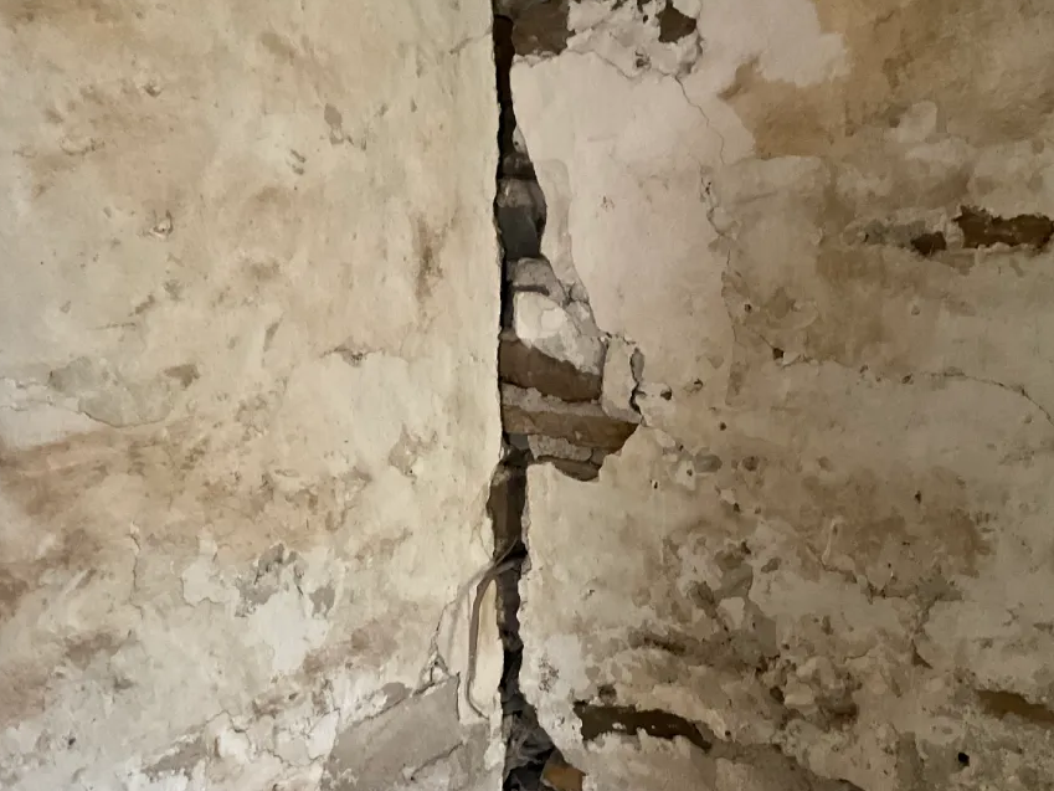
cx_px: 562
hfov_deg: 45.7
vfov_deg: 34.8
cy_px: 528
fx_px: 1249
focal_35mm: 41
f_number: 1.8
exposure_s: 1/30
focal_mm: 3
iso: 250
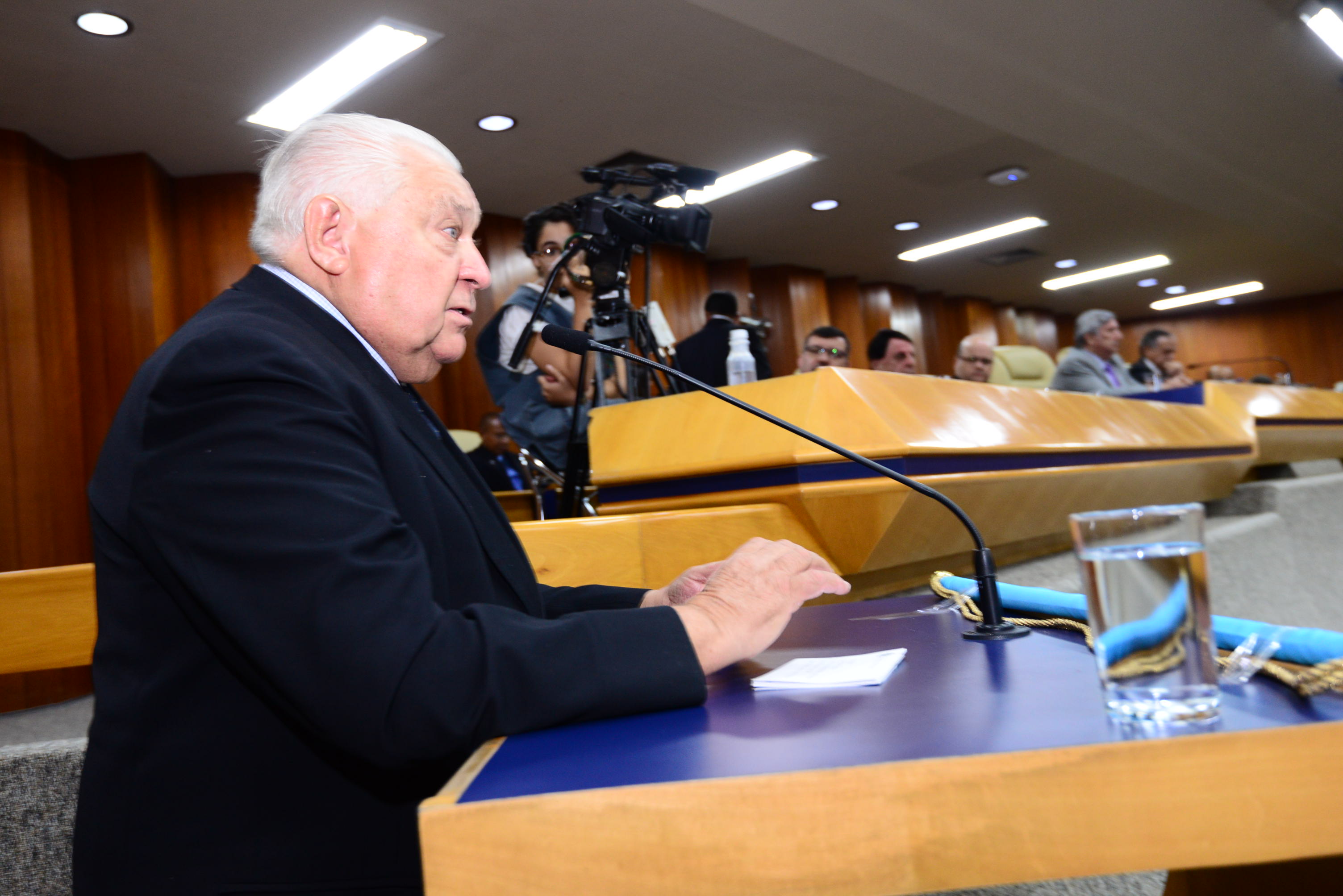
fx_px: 1082
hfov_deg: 63.6
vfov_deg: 45.0
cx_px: 672
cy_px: 448
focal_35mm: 29
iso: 1600
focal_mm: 29
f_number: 4.5
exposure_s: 1/60
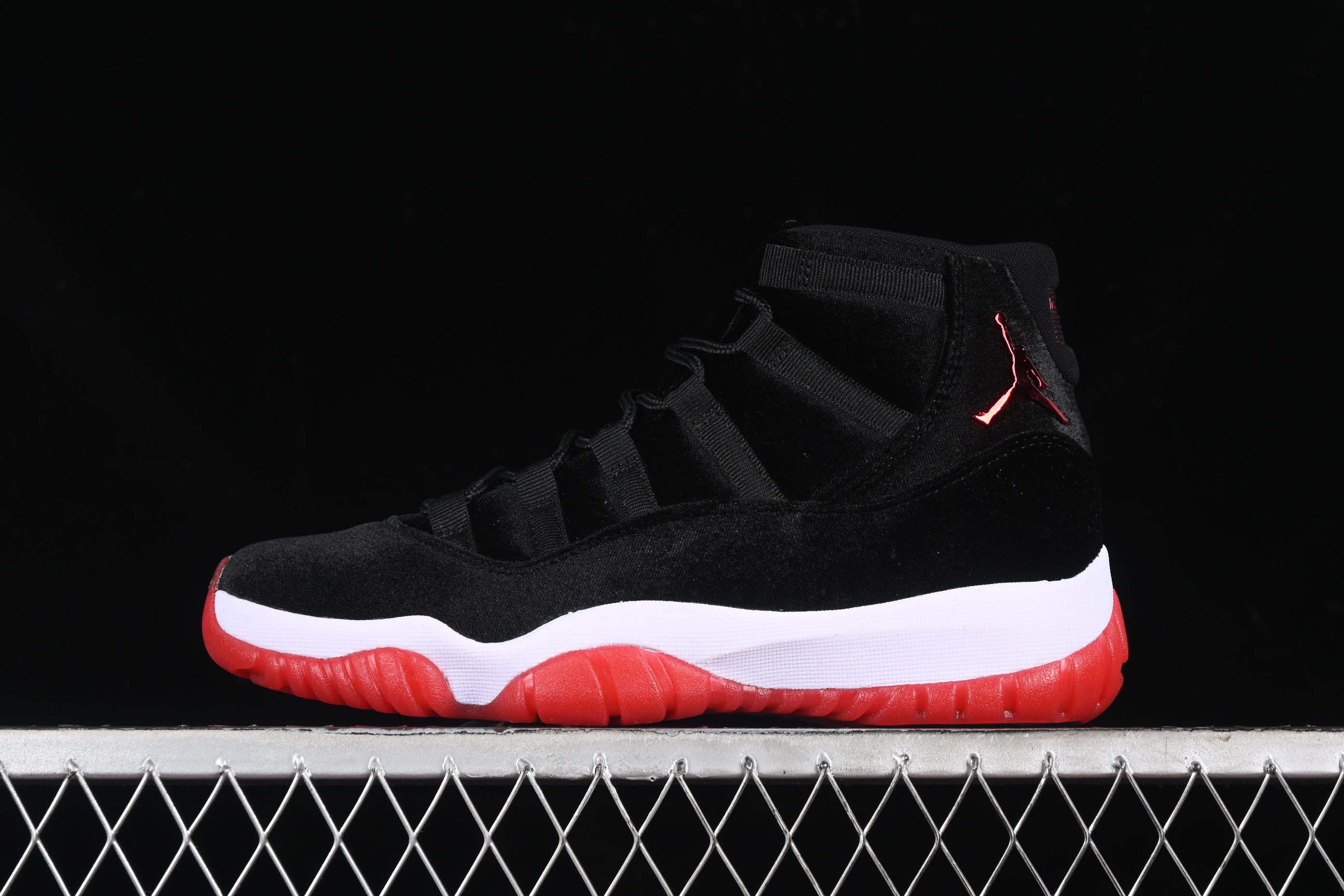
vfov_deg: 18.2
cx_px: 672
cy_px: 448
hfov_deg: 27.0
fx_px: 2800
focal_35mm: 75
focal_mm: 50
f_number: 6.3
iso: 160
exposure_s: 1/50
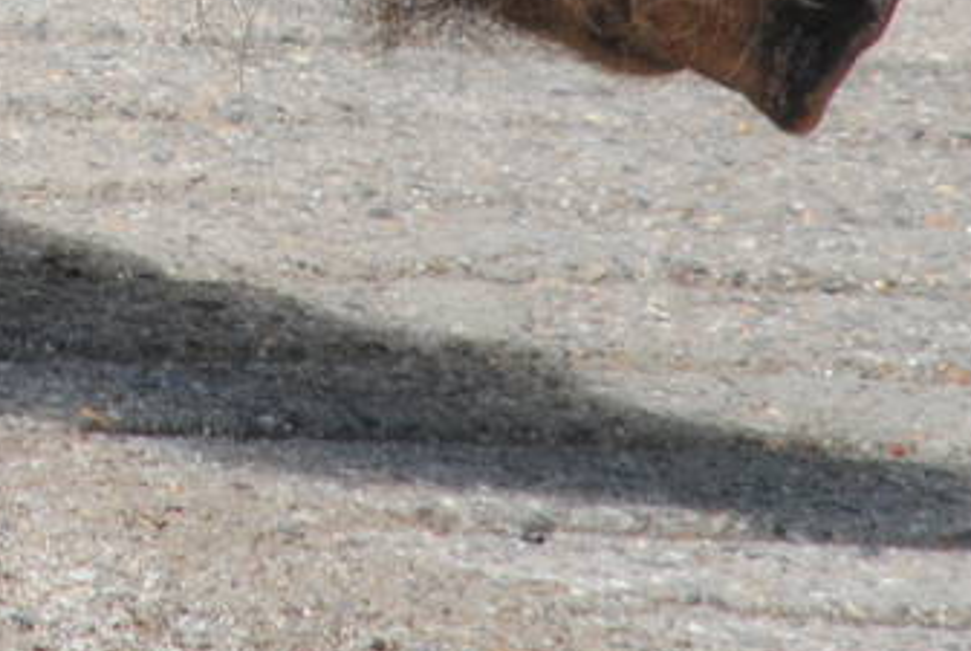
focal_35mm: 2144
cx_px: -509
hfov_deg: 1.0
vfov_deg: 0.6
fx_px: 57903
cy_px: -765
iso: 280
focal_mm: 300
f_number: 5.6
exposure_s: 1/500
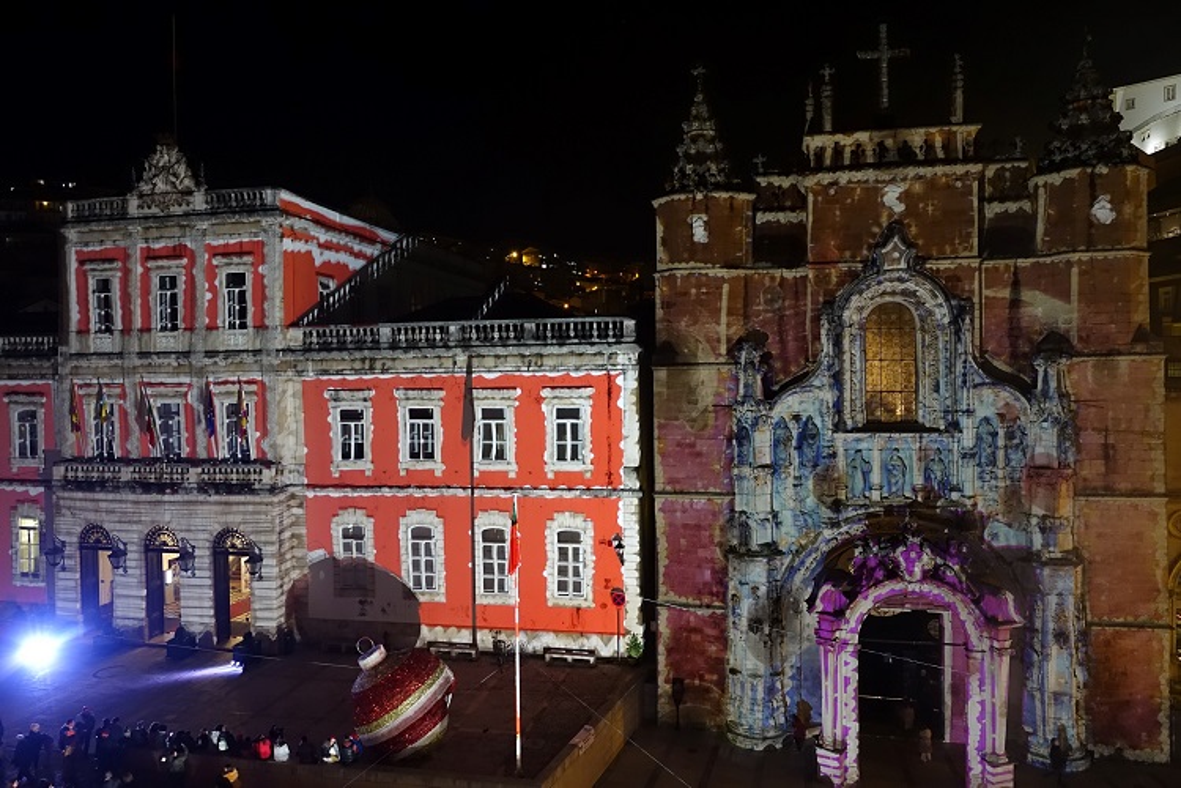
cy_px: 394
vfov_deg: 53.1
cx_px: 590
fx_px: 787
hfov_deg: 73.7
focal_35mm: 24
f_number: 2.4
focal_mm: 8.8
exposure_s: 1/20
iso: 800
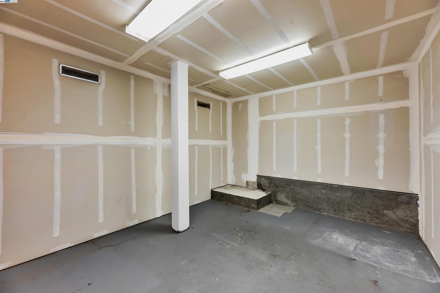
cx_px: 220
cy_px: 146
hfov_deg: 104.2
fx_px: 171
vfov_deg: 81.2
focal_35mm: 14
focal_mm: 14
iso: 250
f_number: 8
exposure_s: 1/5
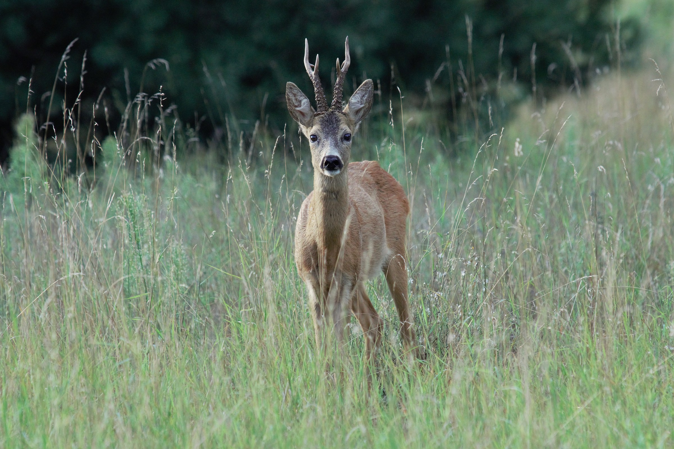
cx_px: 337
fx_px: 11794
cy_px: 224
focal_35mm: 630
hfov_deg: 3.3
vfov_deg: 2.2
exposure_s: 1/640
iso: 2000
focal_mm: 420
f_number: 8
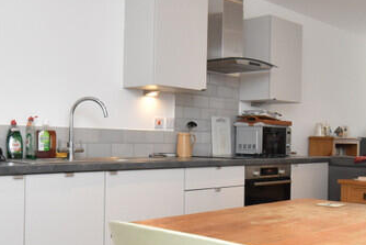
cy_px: 115
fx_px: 468
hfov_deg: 42.6
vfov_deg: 29.3
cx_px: 207
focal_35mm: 46
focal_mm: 10
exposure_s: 1/160
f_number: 4.5
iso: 800
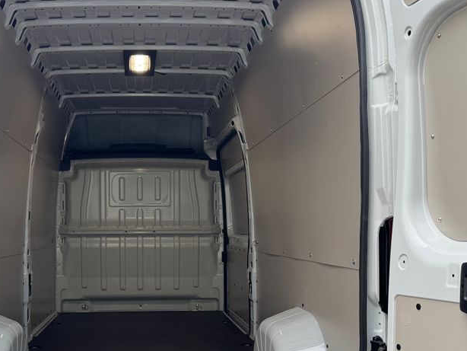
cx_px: 149
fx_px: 540
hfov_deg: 45.9
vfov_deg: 35.6
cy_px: 237
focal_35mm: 40
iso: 64
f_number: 1.78
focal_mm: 6.76
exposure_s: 1/121
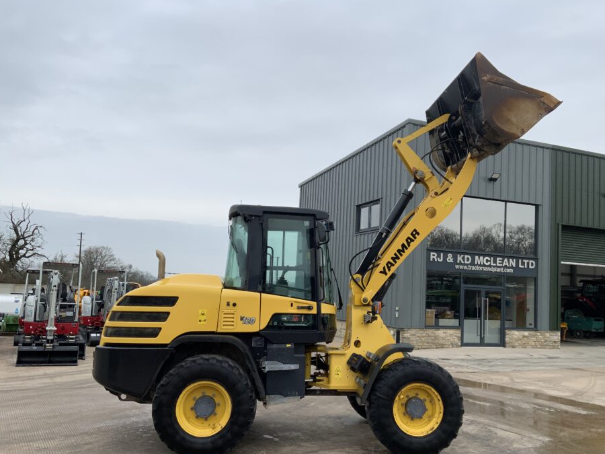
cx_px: 339
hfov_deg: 55.2
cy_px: 245
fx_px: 577
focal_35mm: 33
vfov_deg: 42.9
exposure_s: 1/540
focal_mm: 3
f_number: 1.8
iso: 16
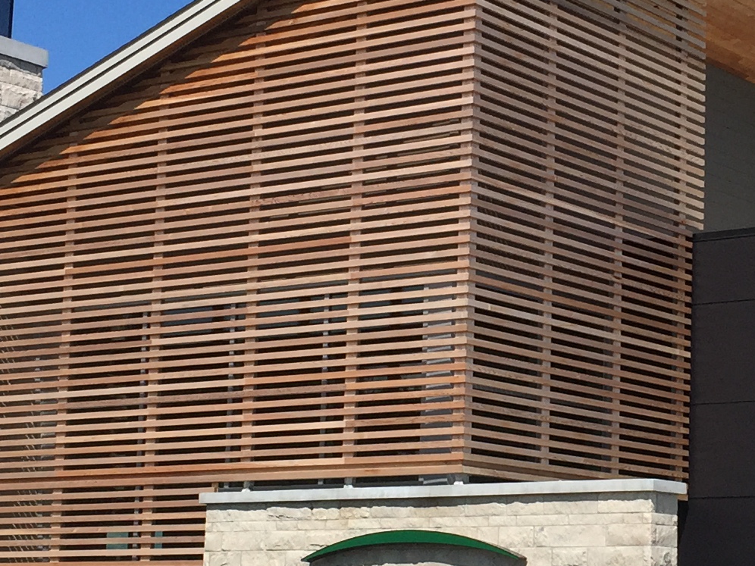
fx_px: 2072
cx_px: 606
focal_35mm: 95
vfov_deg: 15.5
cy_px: 405
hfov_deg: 20.4
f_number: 2.2
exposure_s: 1/2639
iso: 32
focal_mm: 4.15
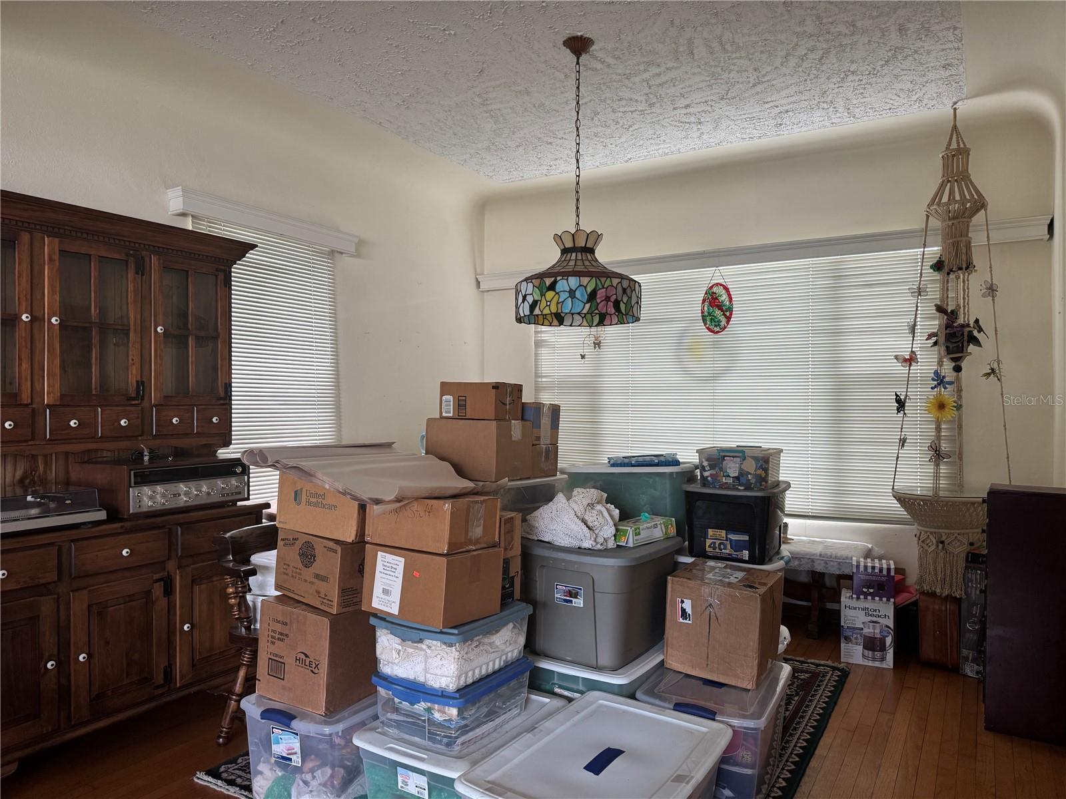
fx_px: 739
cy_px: 400
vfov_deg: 56.8
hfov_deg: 71.6
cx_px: 533
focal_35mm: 24
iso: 200
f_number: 1.78
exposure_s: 1/111
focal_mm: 6.76
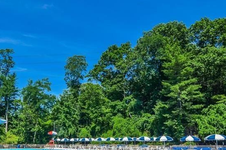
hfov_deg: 59.3
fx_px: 194
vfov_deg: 41.3
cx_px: 77
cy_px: 107
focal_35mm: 31
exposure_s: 1/320
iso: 200
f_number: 9
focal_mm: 11
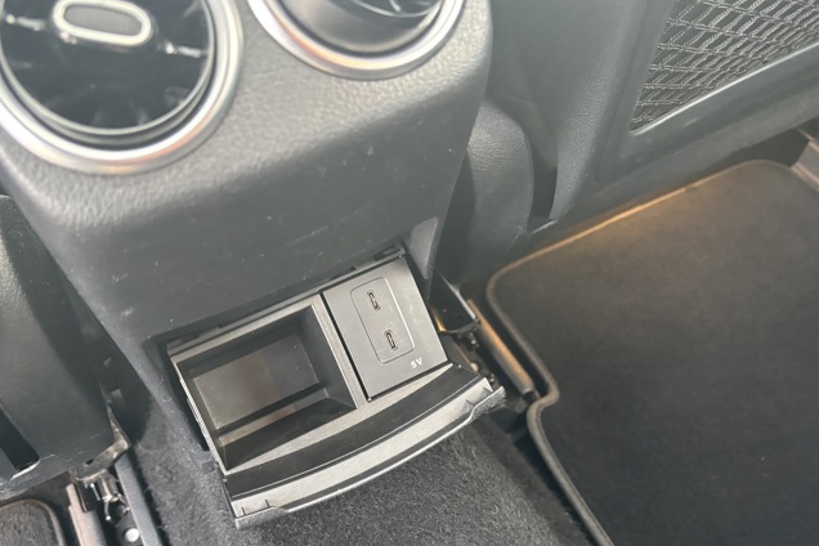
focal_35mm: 34
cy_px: 358
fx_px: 773
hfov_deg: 55.8
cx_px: 391
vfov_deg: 38.5
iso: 500
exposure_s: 1/40
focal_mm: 5.96
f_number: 1.6
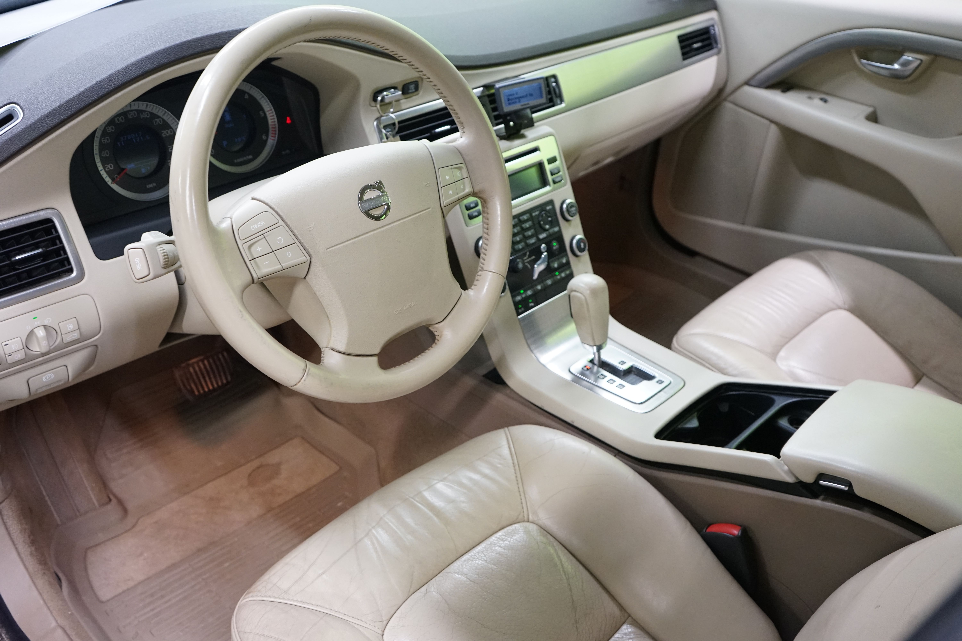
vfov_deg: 41.1
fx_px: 855
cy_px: 320
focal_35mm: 32
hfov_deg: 58.7
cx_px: 481
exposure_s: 1/60
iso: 3200
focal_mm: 32
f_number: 5
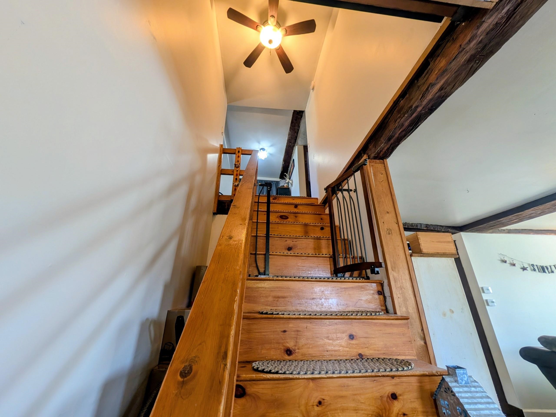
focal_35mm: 12
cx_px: 278
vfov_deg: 94.5
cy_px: 208
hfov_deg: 110.5
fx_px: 193
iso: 89
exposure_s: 1/30
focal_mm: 2.02
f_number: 1.7
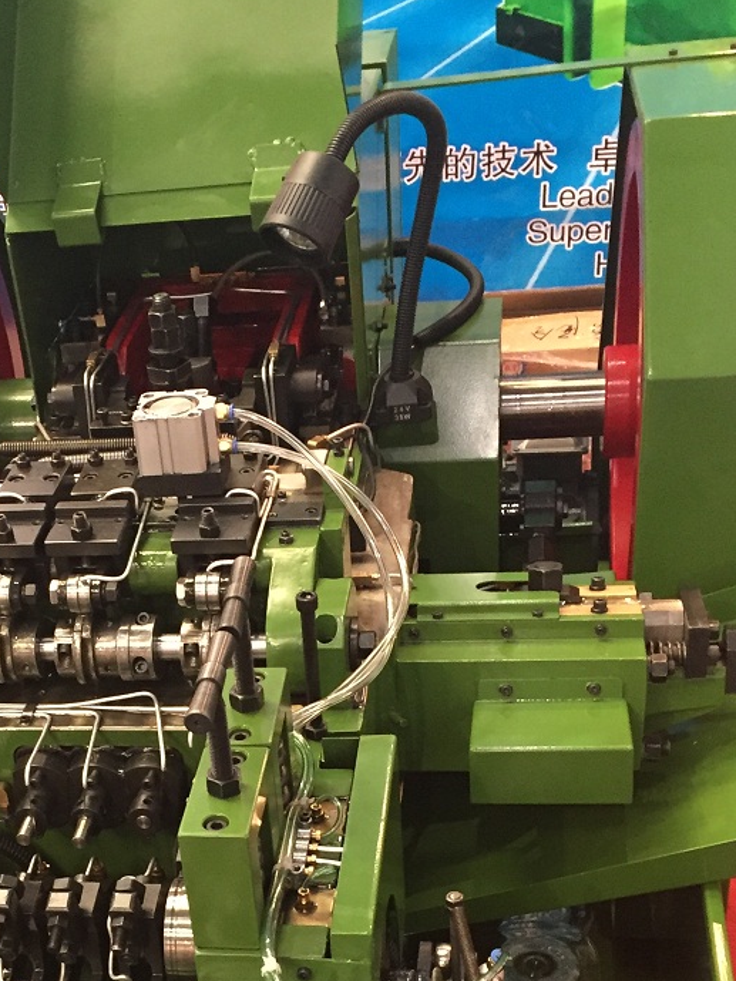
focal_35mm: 55
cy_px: 800
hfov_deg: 26.1
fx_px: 1559
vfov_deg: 33.8
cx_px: 158
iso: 250
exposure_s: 1/20
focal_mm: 4.15
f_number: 2.2
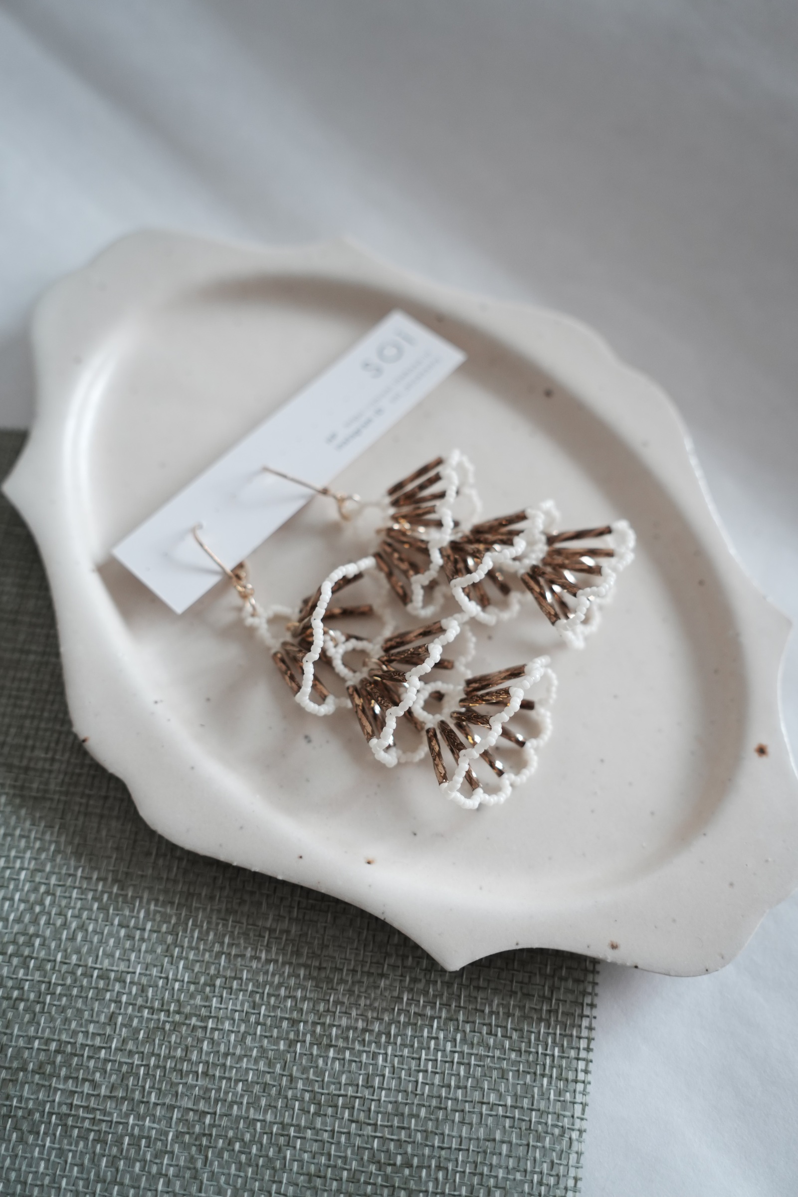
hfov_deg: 35.8
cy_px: 598
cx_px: 399
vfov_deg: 51.6
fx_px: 1237
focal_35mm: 37
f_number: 2.8
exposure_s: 1/125
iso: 250
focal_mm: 24.8
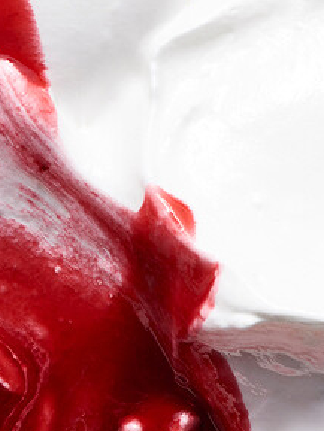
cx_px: 908
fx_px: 8393
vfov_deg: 2.9
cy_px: 15
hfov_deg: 2.2
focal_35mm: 673
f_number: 11
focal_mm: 135
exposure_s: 1/200
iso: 100
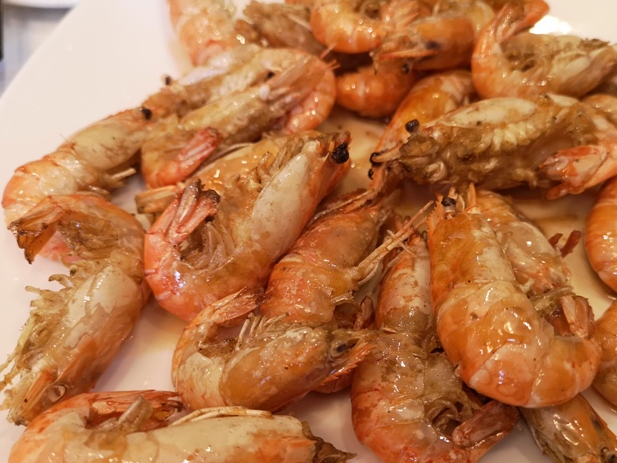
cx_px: 347
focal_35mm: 35
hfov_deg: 52.5
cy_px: 270
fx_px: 624
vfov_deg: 40.6
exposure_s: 1/50
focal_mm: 3.95
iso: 160
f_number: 1.8
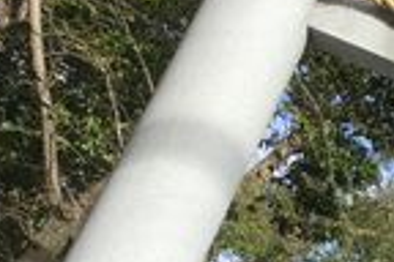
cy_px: 337
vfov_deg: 13.1
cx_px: 575
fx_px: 1105
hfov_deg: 18.2
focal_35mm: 101
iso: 25
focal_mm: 3.3
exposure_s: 1/708
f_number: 2.4
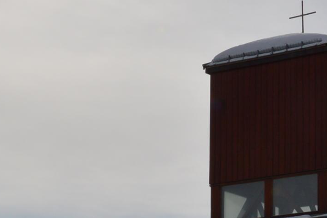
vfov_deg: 8.6
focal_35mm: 158
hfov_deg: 12.8
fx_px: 1435
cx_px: 324
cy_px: 260
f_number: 14
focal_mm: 25
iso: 200
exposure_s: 1/800
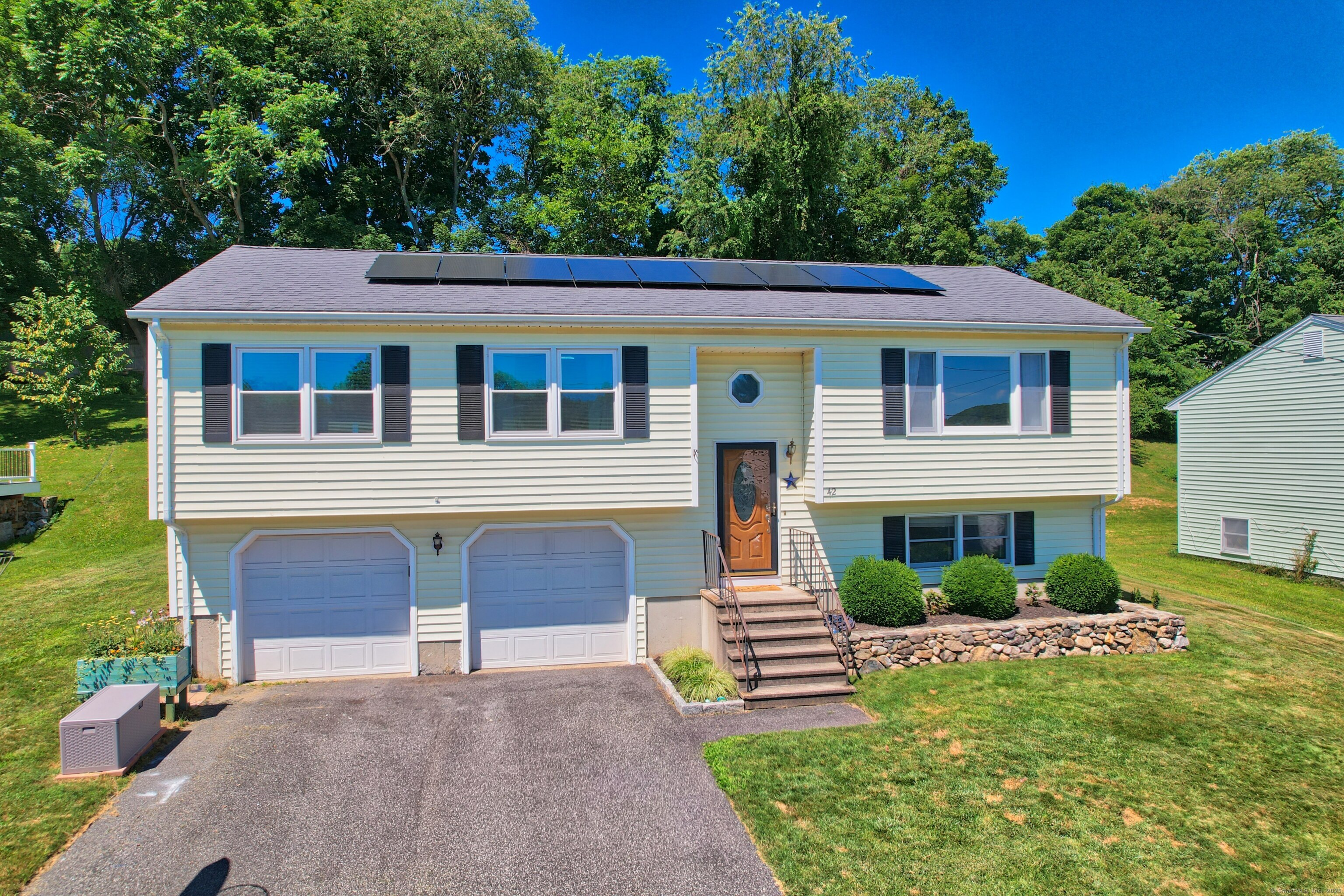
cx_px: 672
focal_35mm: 22
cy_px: 448
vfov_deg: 57.2
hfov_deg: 78.6
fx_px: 821
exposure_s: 1/100
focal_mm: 8.4
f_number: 2.8
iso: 100
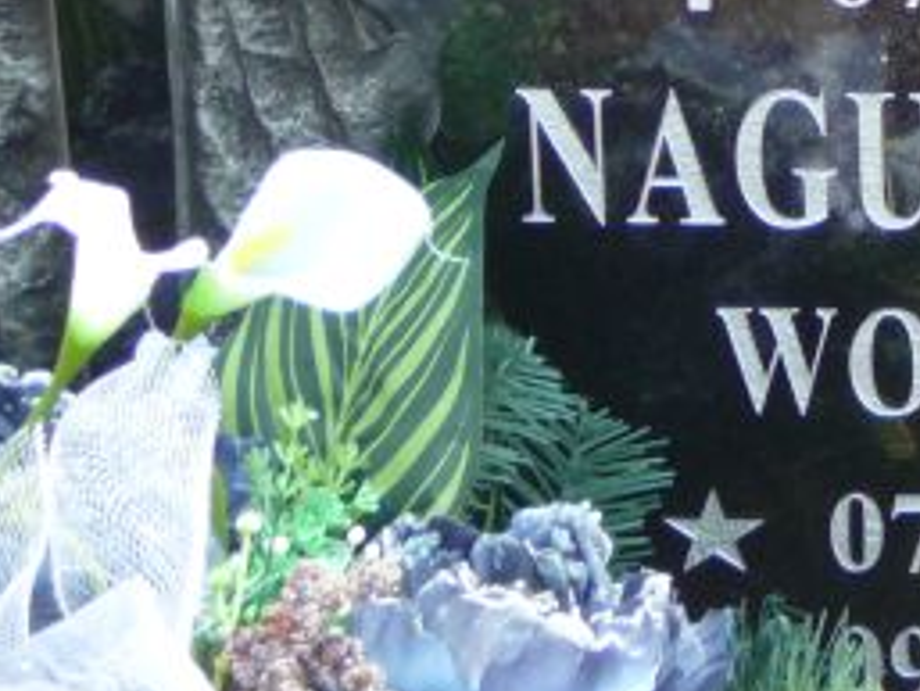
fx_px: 5105
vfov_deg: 7.7
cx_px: 995
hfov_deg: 10.2
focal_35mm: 192
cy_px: 21
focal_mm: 11.5
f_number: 3.7
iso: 80
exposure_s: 1/200
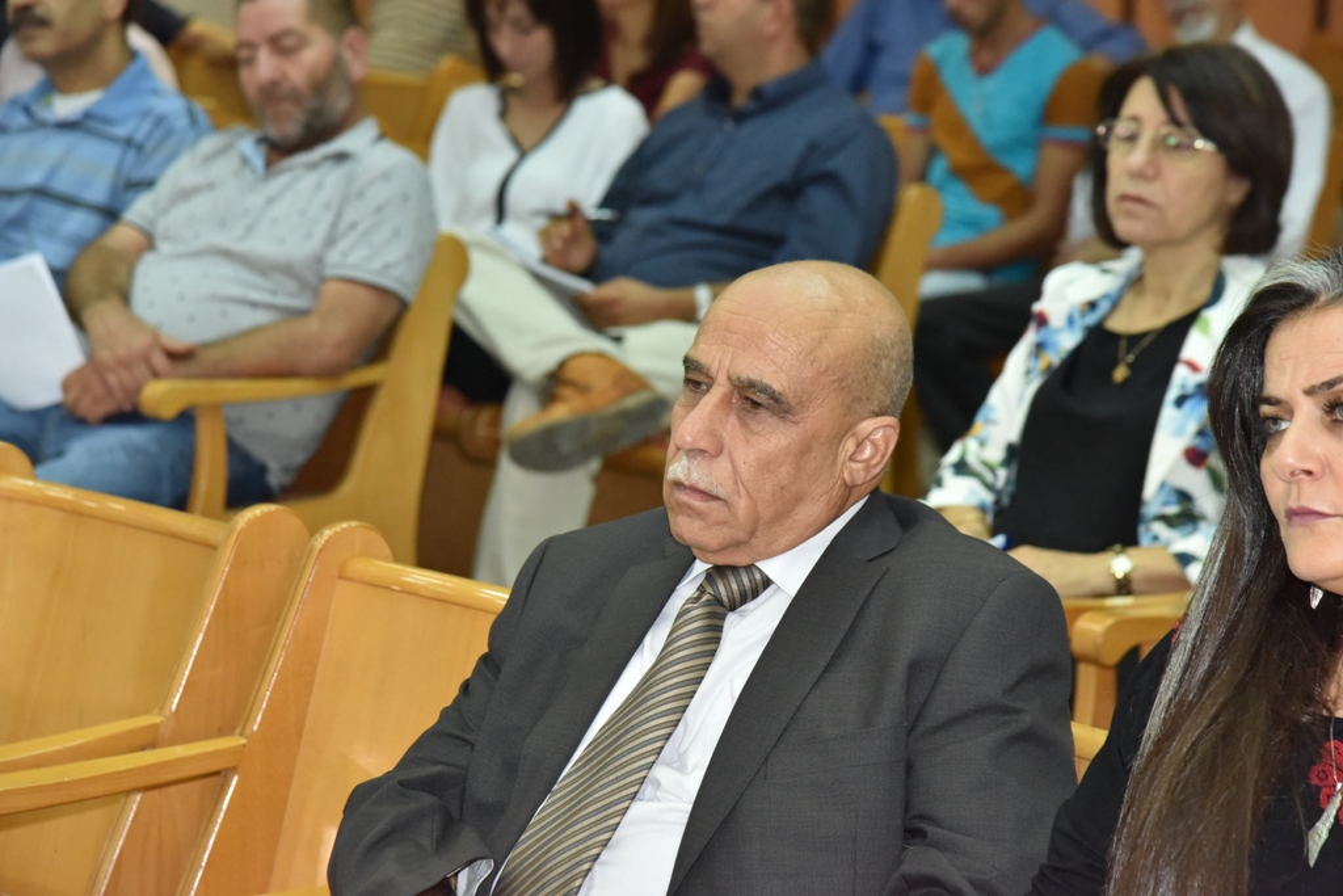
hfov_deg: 17.1
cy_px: 448
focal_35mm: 120
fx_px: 4477
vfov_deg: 11.4
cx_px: 672
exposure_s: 1/200
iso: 2500
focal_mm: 120
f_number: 6.3
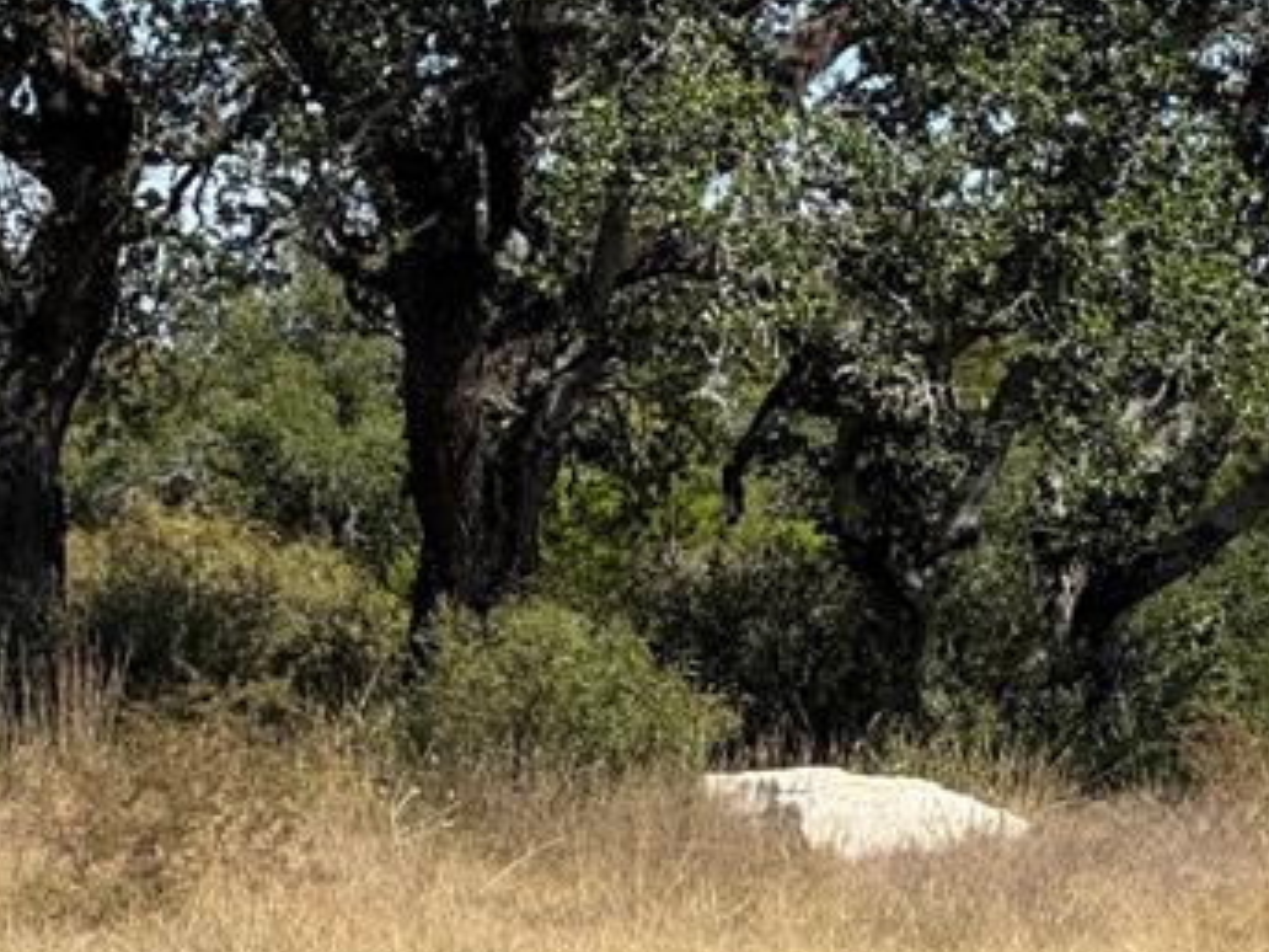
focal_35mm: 229
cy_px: 683
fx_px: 8395
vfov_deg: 6.5
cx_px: 41
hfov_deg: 8.6
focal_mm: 9
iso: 25
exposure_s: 1/732
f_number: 2.8
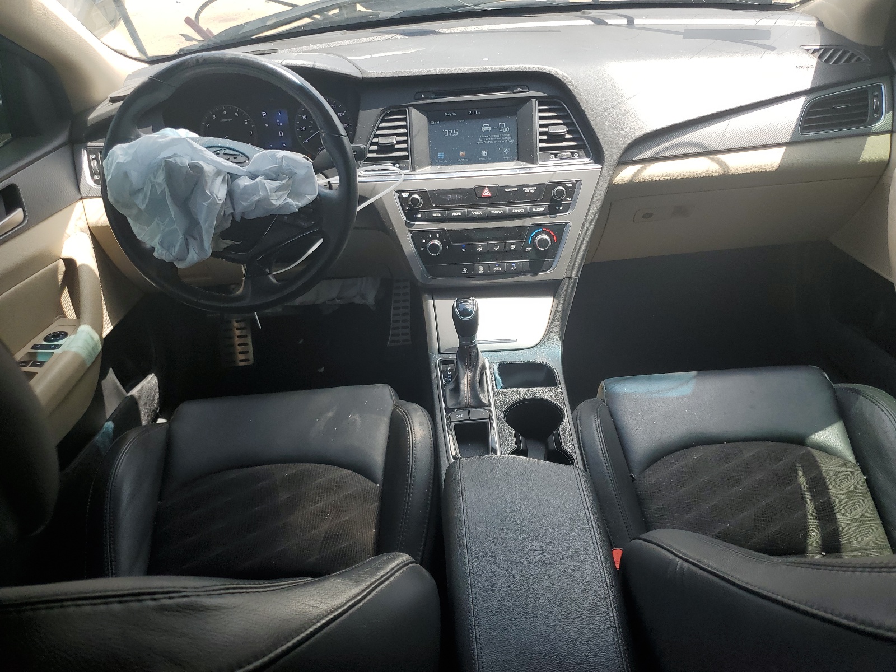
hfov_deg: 67.3
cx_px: 448
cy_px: 336
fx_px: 673
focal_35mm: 26
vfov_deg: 53.1
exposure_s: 1/500
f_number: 1.5
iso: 50
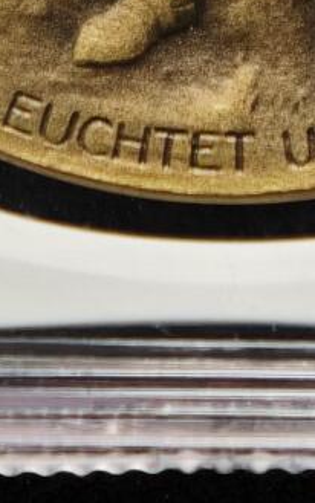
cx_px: 222
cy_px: -871
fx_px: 4774
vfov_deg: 5.7
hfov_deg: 3.8
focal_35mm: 348
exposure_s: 1/120
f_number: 2
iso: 800
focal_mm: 9
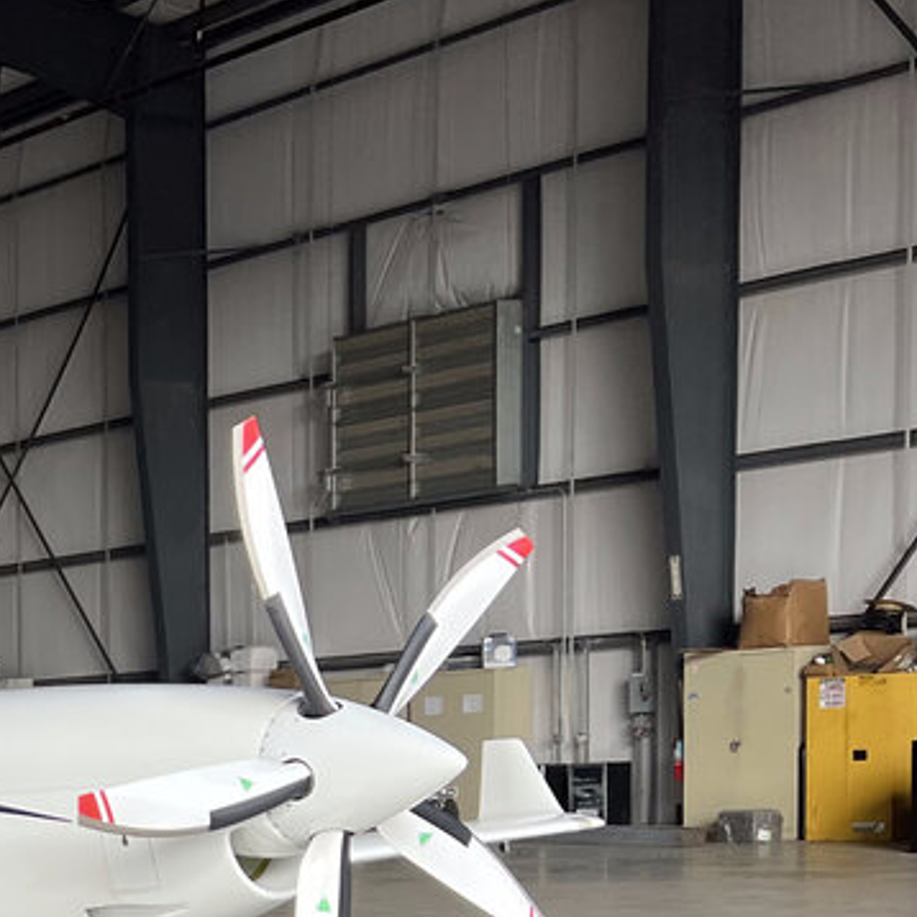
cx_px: -548
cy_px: 986
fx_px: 2308
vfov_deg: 21.4
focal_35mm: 77
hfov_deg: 19.0
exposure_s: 1/413
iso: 50
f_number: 1.5
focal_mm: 5.7
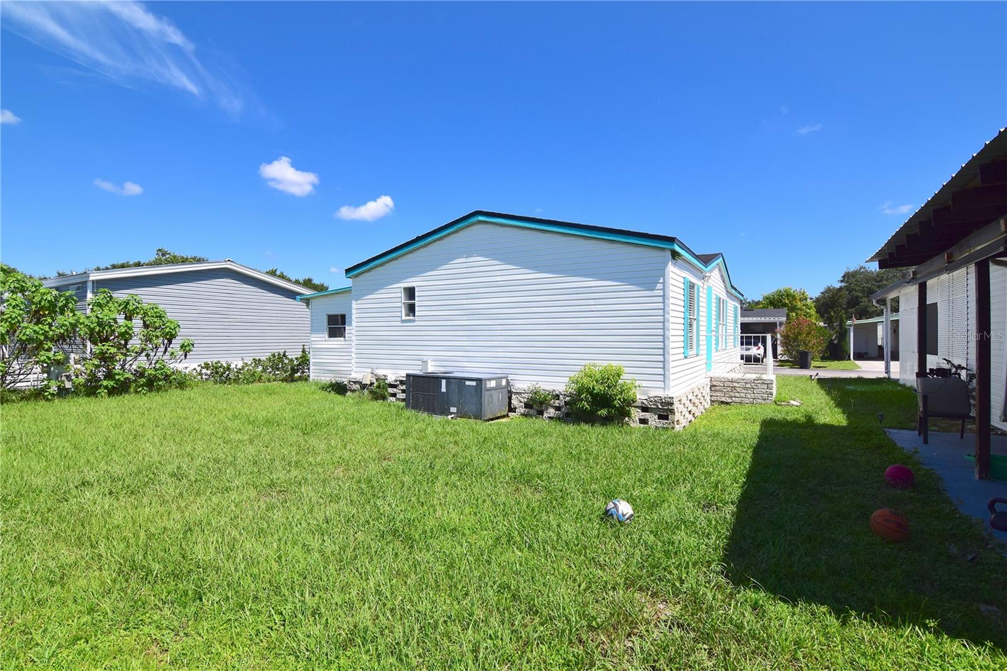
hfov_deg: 95.0
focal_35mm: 16
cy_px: 336
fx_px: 461
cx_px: 504
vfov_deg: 72.0
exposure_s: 1/500
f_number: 11
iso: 320
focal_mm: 11
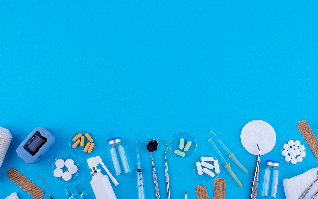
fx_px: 468
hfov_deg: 37.5
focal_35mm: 54
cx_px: 166
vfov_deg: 24.0
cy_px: 107
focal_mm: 50
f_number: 10
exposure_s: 1/100
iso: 100
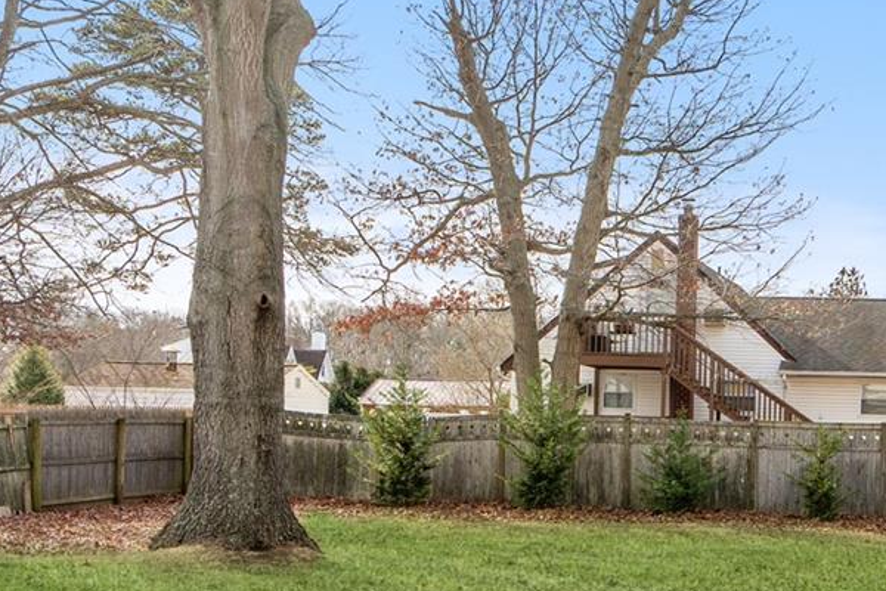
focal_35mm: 58
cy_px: 519
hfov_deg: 32.3
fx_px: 1427
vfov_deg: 22.9
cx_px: 842
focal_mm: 17
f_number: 5.6
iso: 200
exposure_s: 1/320
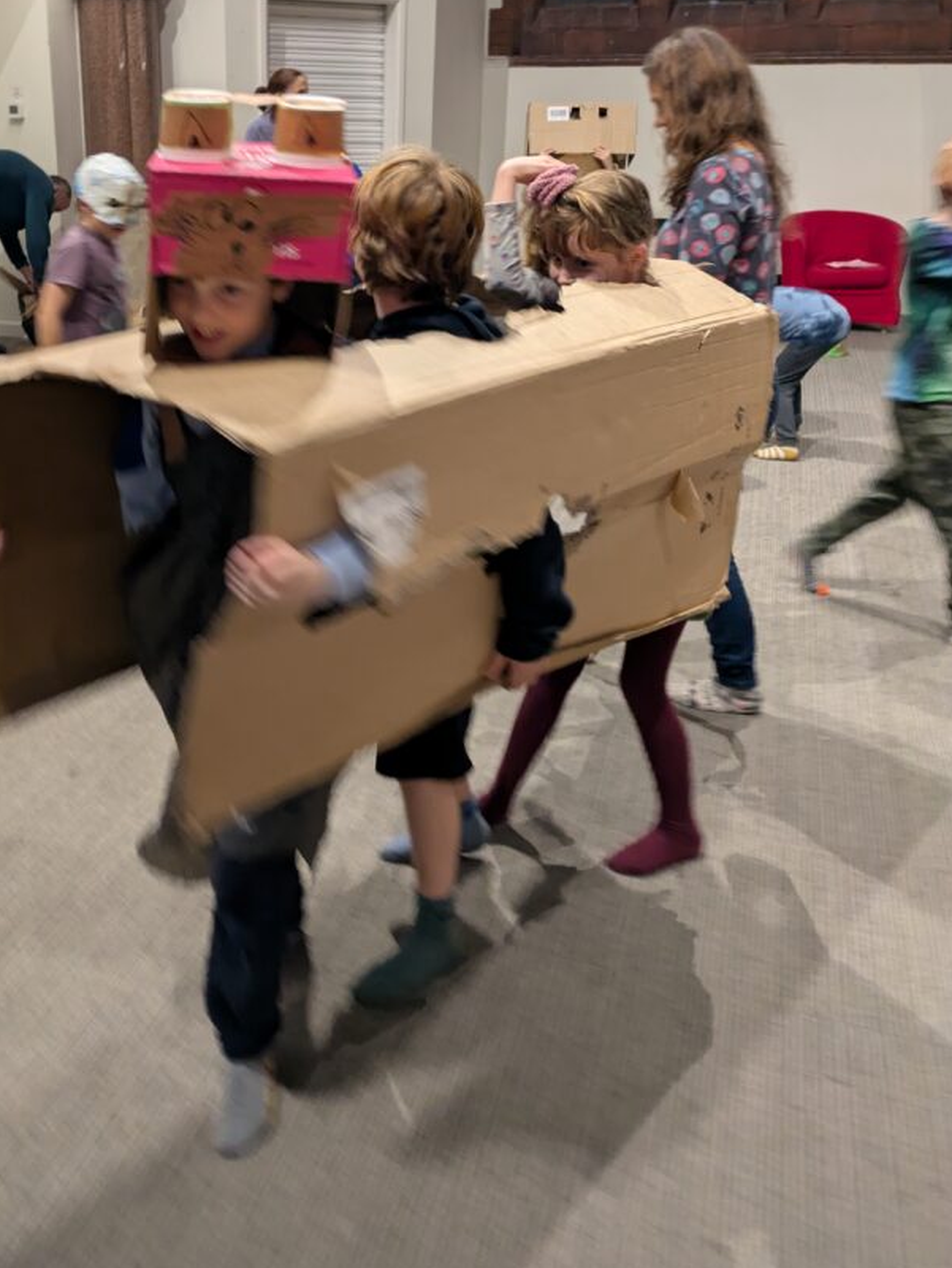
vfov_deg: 56.2
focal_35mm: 32
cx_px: 349
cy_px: 490
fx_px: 1172
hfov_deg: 43.8
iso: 291
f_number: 1.89
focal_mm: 5.43
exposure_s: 1/33.3
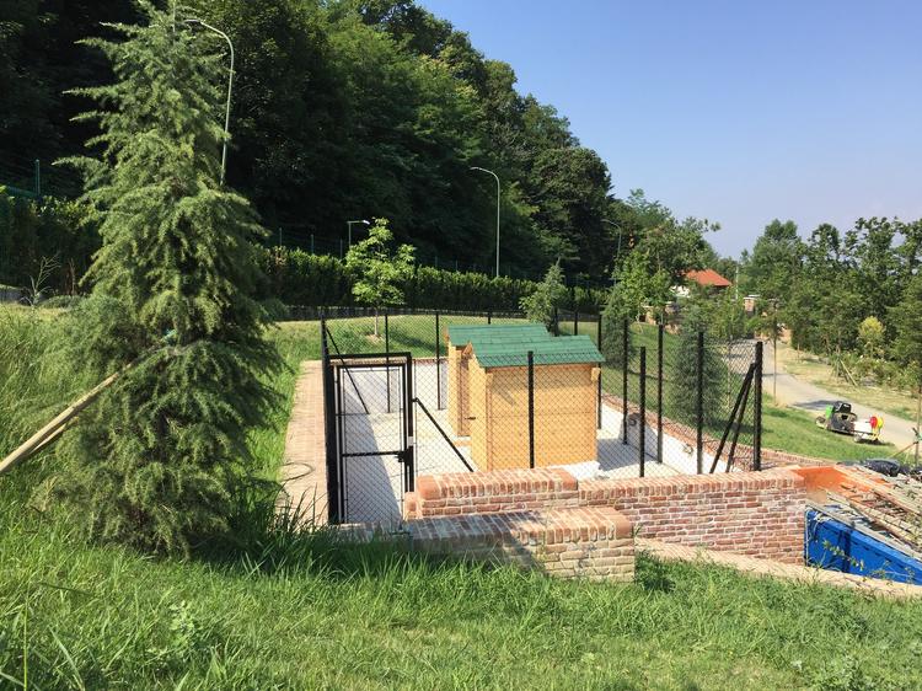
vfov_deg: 48.2
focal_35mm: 29
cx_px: 461
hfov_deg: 61.7
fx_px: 772
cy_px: 346
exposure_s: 1/1582
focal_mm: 4.15
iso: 32
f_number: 2.2
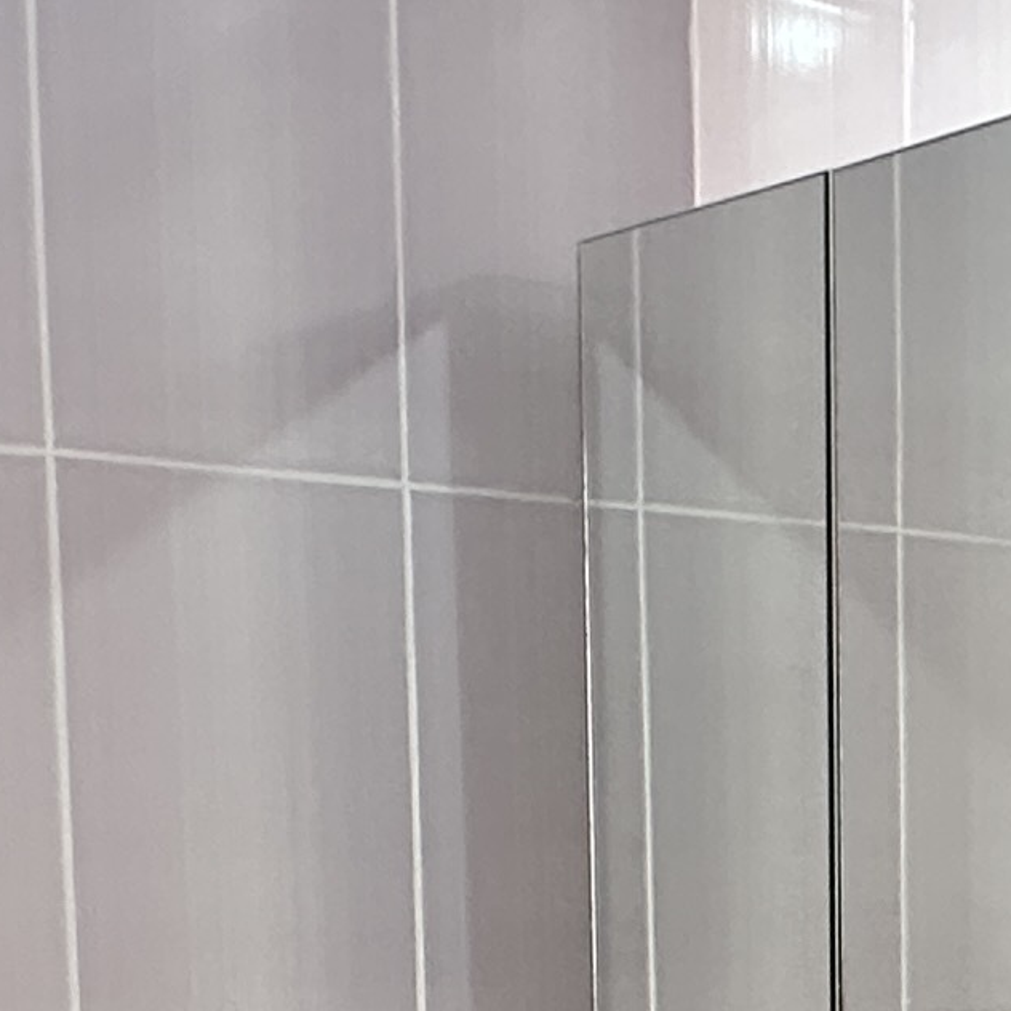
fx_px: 2610
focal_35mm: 79
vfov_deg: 20.7
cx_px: 952
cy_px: 1152
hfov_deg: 21.3
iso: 320
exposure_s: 1/63
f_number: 2.2
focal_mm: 2.22
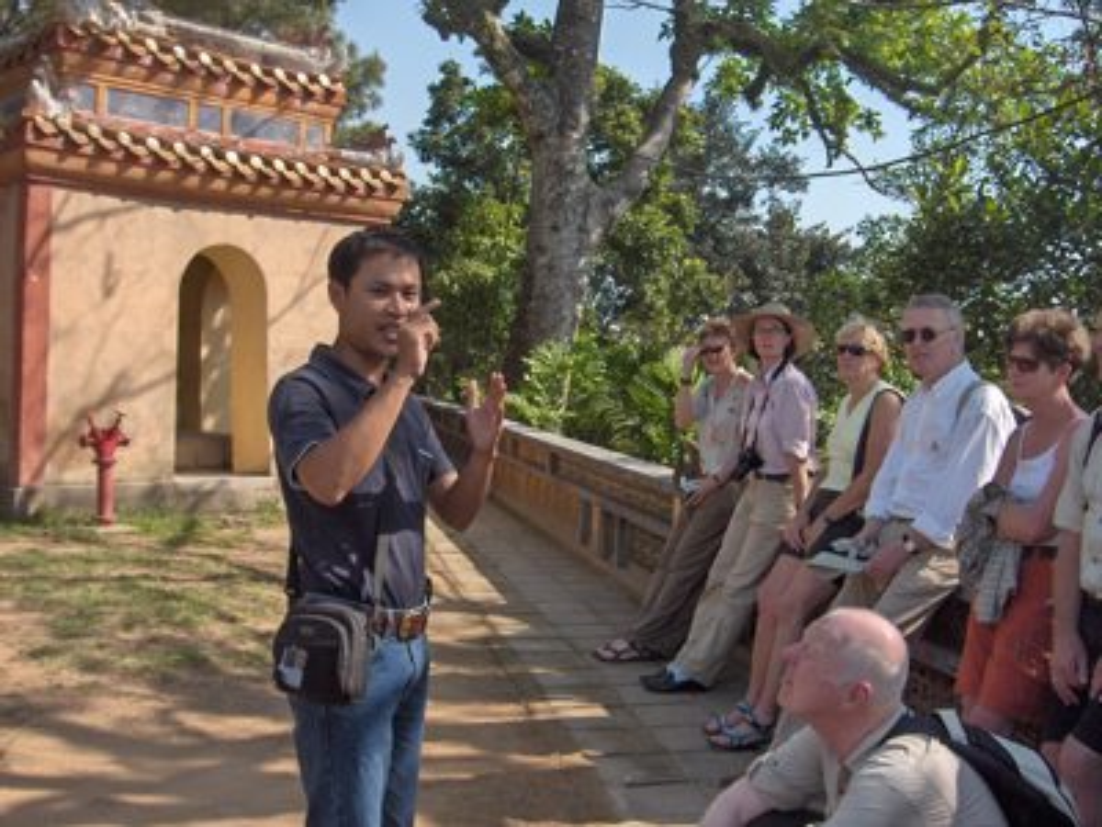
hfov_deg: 47.9
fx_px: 1242
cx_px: 551
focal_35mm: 39
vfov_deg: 36.8
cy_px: 414
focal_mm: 8
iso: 100
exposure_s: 1/450
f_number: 4.8
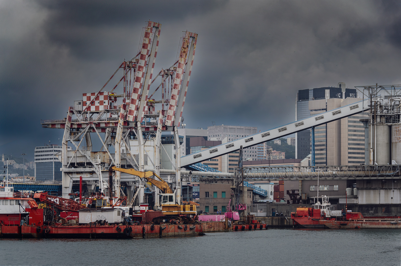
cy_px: 133
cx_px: 200
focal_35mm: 105
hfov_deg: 19.5
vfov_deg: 13.0
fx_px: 1168
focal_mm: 70
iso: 400
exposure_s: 1/800
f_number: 6.3
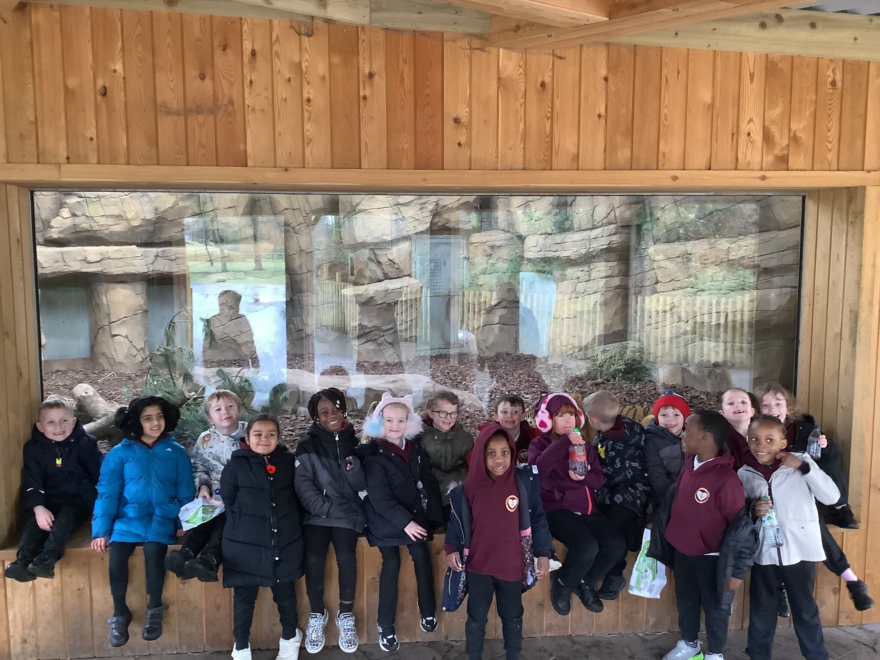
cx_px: 440
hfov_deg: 58.4
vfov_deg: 45.4
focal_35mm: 31
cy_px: 330
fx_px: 788
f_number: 2.4
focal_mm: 3.3
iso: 320
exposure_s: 1/25
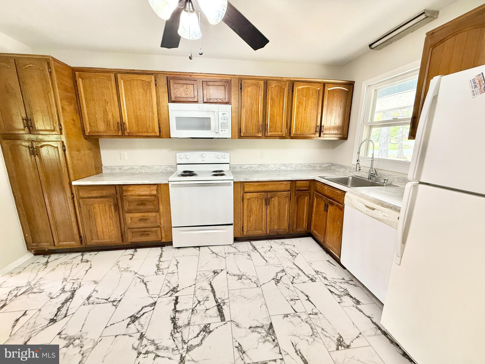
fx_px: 196
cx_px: 242
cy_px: 182
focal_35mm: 14
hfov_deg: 102.1
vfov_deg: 85.7
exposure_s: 1/60
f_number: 2.2
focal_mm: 2.22
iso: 400
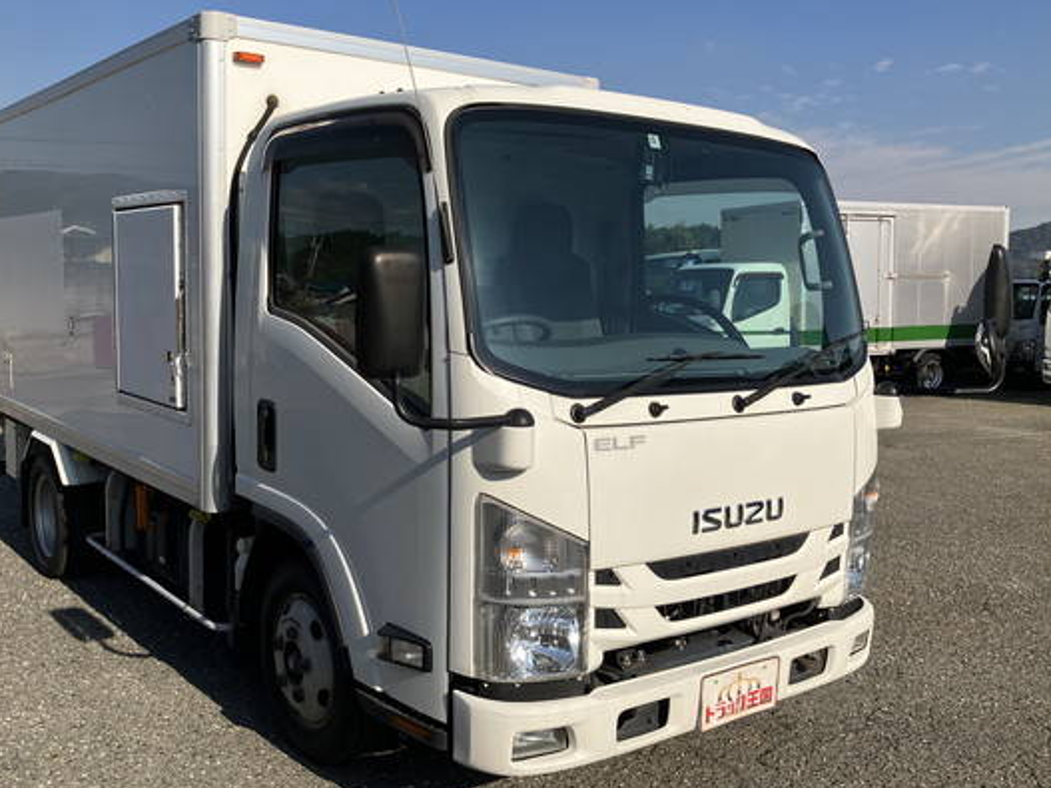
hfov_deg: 53.8
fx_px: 1032
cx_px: 463
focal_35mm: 34
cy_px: 397
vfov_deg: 41.8
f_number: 1.8
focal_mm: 3.99
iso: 32
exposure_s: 1/2825
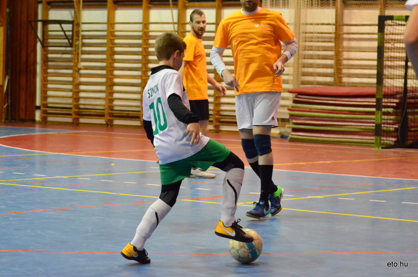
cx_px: 209
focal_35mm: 128
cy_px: 138
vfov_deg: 10.7
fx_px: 1477
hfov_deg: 16.1
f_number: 5
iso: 6400
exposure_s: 1/640
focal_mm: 85
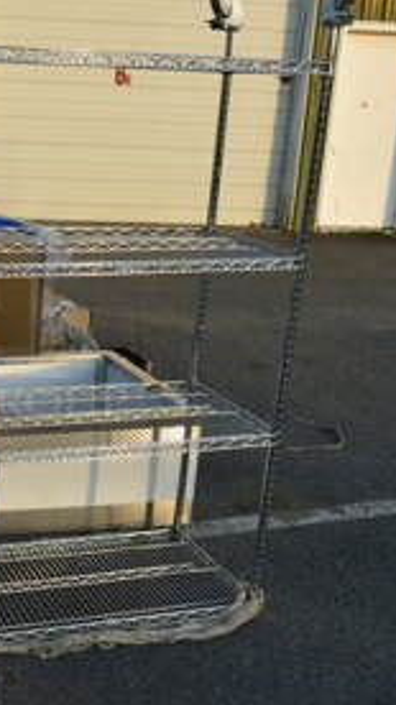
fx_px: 916
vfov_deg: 42.1
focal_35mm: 49
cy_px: 319
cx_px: -77
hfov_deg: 22.5
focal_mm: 18
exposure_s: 1/125
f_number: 5
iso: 100
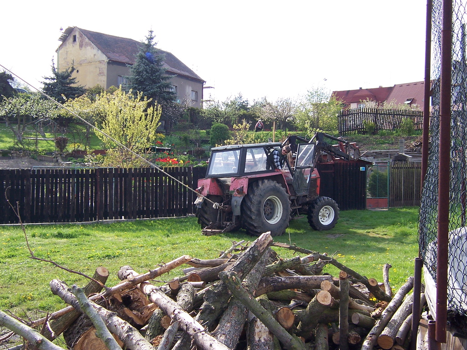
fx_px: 540
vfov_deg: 36.0
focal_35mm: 40
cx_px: 234
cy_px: 175
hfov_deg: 46.8
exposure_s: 1/250
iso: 80
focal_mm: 6.7
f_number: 4
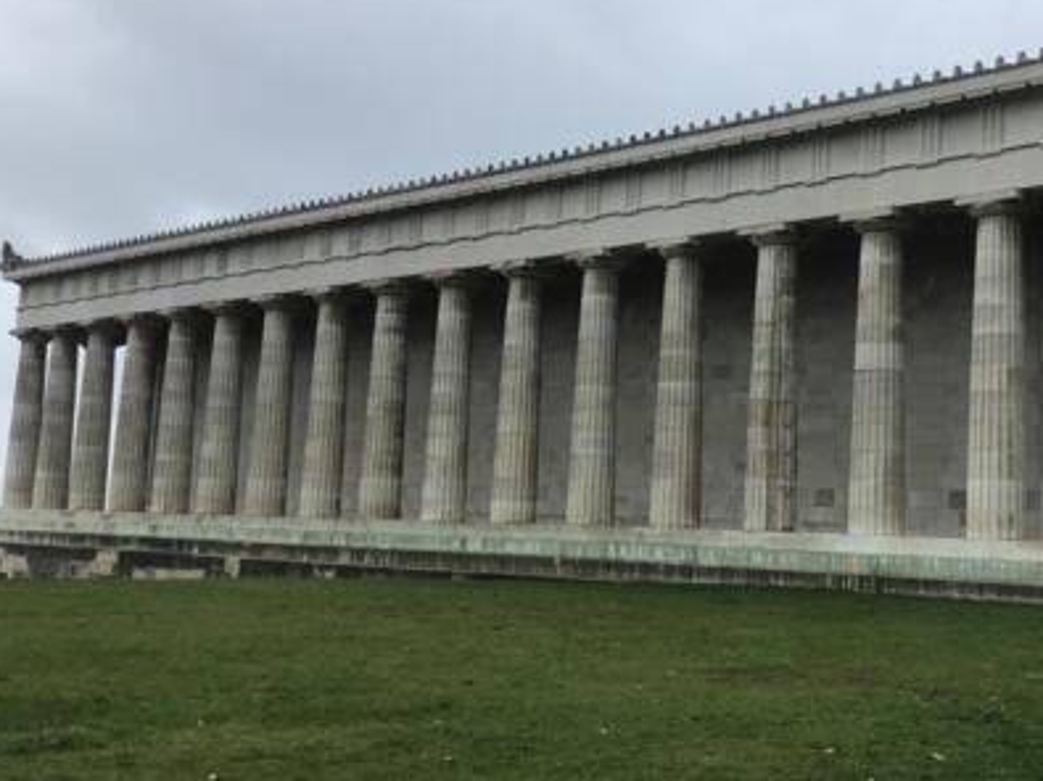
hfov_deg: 42.2
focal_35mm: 44
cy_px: 367
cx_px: 726
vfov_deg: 32.8
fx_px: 1325
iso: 25
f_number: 2.4
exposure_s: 1/418
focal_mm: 3.3
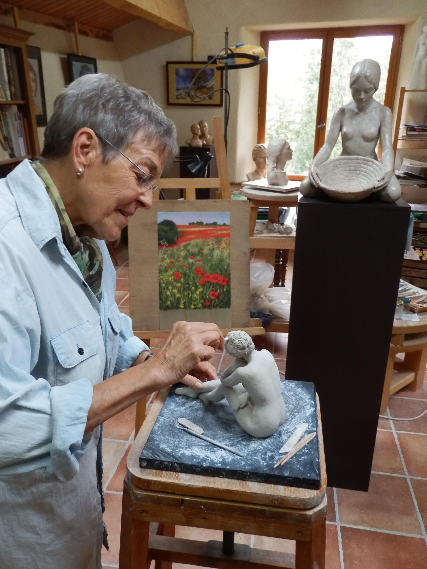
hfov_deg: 51.4
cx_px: 214
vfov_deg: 65.3
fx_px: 444
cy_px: 284
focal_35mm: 27
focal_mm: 5
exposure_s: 1/40
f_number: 3.2
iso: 400
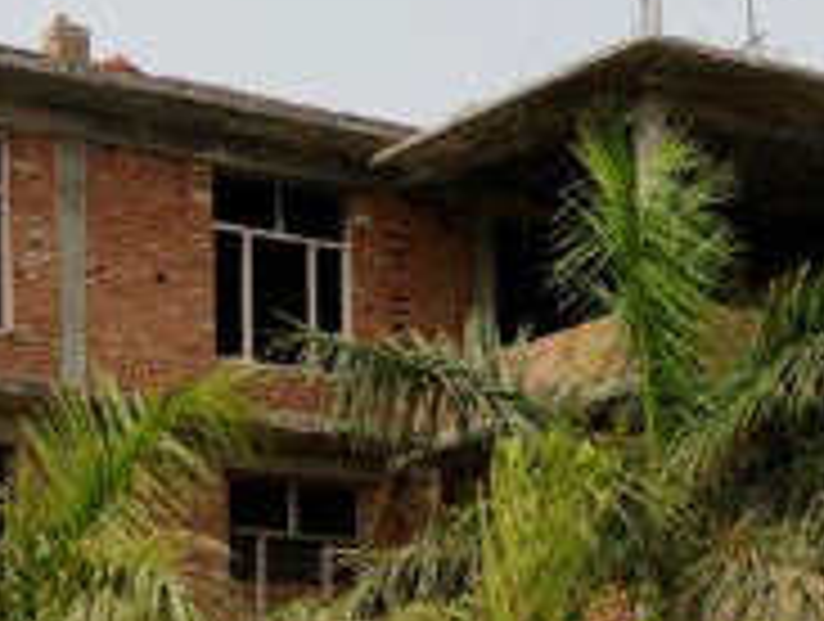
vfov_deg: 12.0
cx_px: 68
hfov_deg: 16.0
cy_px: 796
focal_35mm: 121
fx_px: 2886
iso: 64
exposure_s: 1/459
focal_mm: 6.2
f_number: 5.6
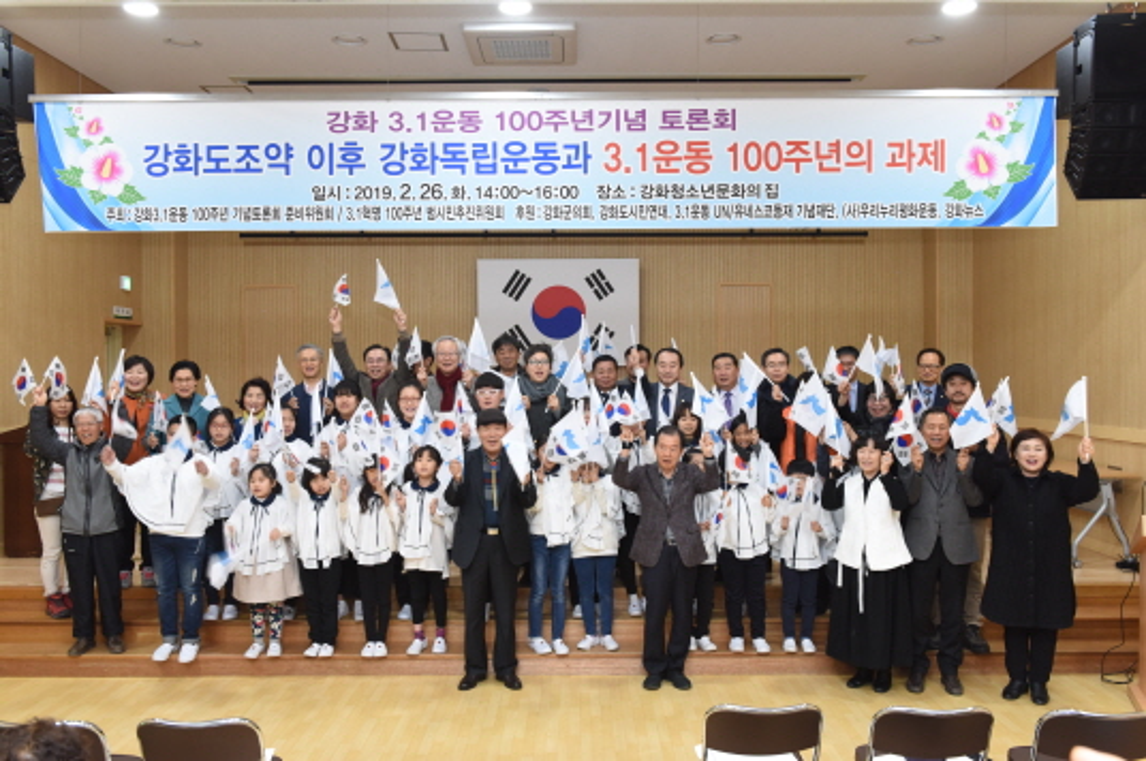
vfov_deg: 42.2
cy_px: 380
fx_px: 986
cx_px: 573
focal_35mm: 31
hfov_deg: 60.3
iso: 1800
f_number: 7.1
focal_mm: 31
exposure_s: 1/60
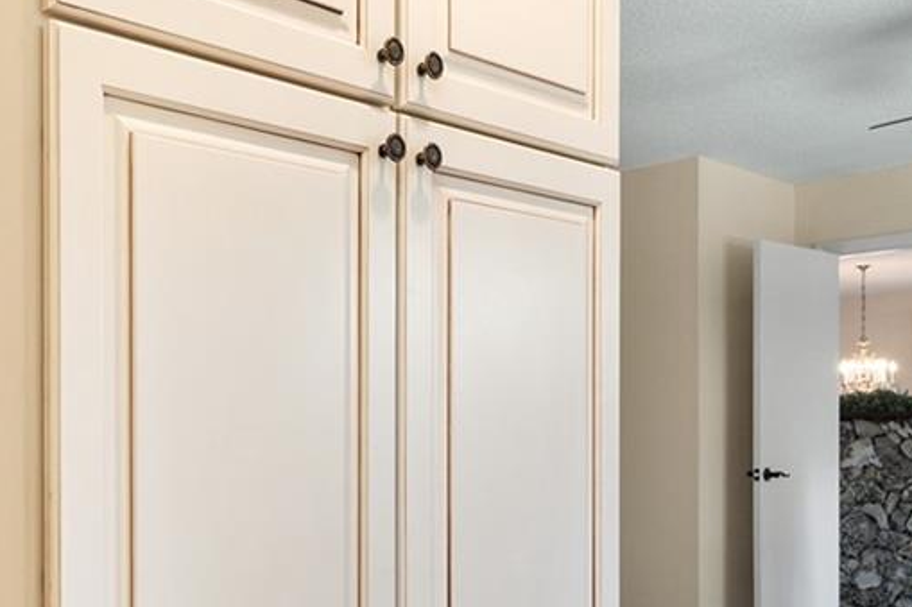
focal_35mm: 44
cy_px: 458
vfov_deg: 30.0
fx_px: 1114
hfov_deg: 43.4
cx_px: 249
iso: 320
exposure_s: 1/2
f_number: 7.1
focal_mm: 14
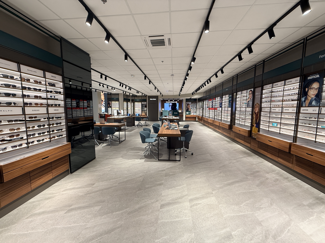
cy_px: 122
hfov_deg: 102.1
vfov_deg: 85.7
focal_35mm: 14
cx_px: 162
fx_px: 131
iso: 160
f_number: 2.2
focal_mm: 2.22
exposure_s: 1/100
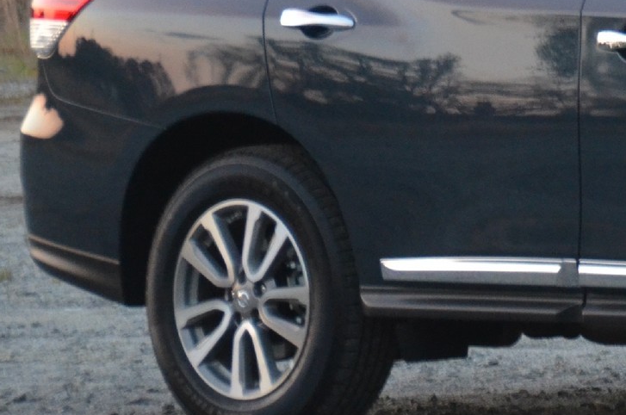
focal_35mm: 490
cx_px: 918
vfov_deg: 2.8
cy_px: -61
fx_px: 8501
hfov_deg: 4.2
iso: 1600
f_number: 5.3
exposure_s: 1/50
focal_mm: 95
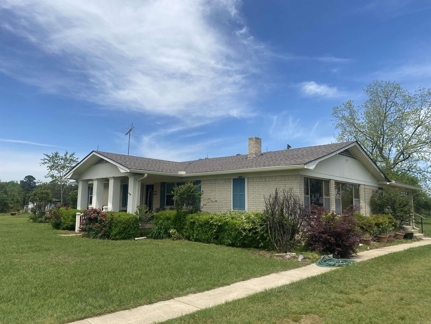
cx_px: 216
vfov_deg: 53.1
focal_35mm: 26
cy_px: 162
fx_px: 324
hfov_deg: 67.3
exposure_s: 1/3300
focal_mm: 4.25
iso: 32
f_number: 1.8
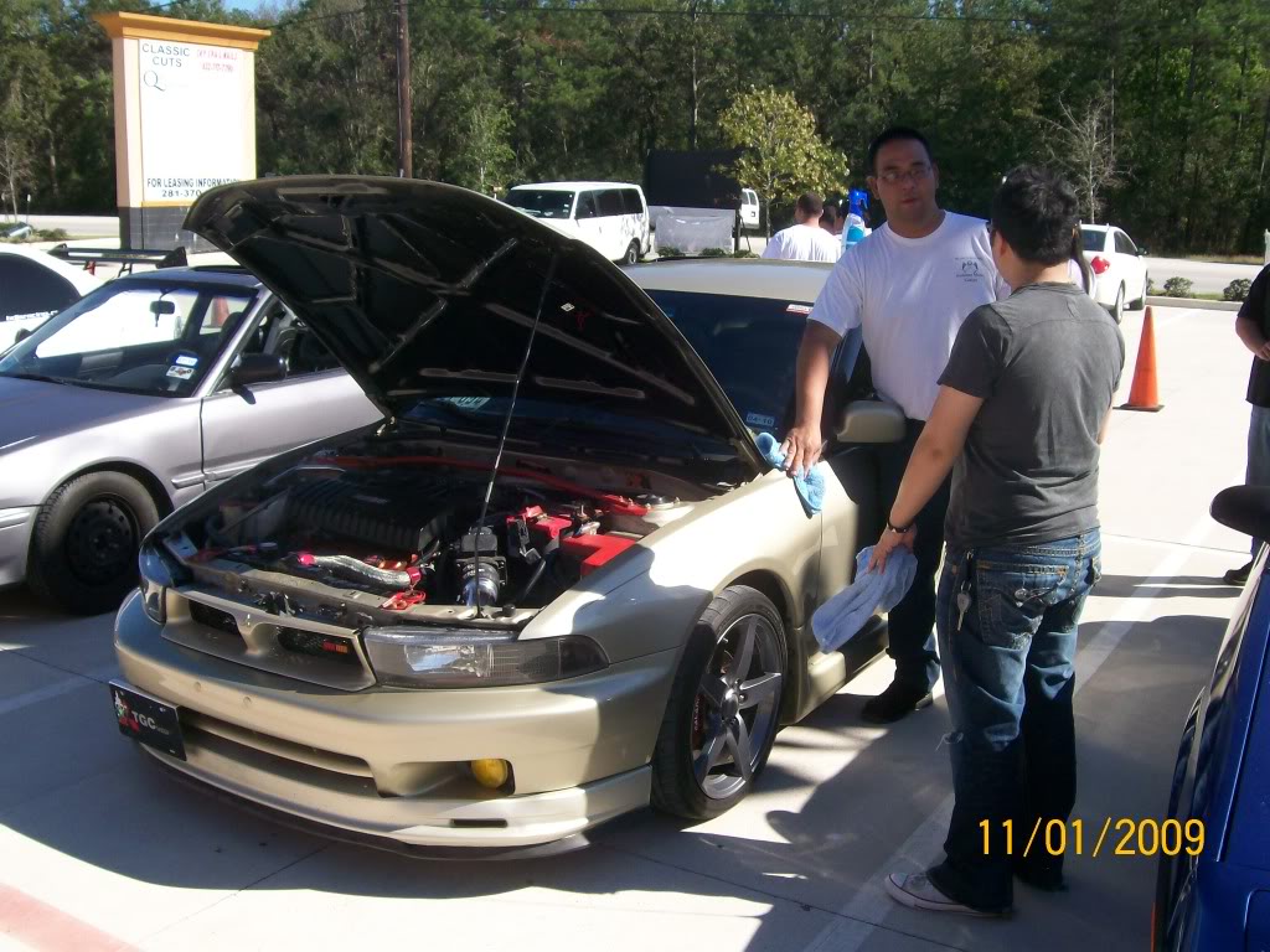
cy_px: 476
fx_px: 1321
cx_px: 635
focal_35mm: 36
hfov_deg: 51.4
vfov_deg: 39.7
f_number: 4.8
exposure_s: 1/424
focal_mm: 6
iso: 80
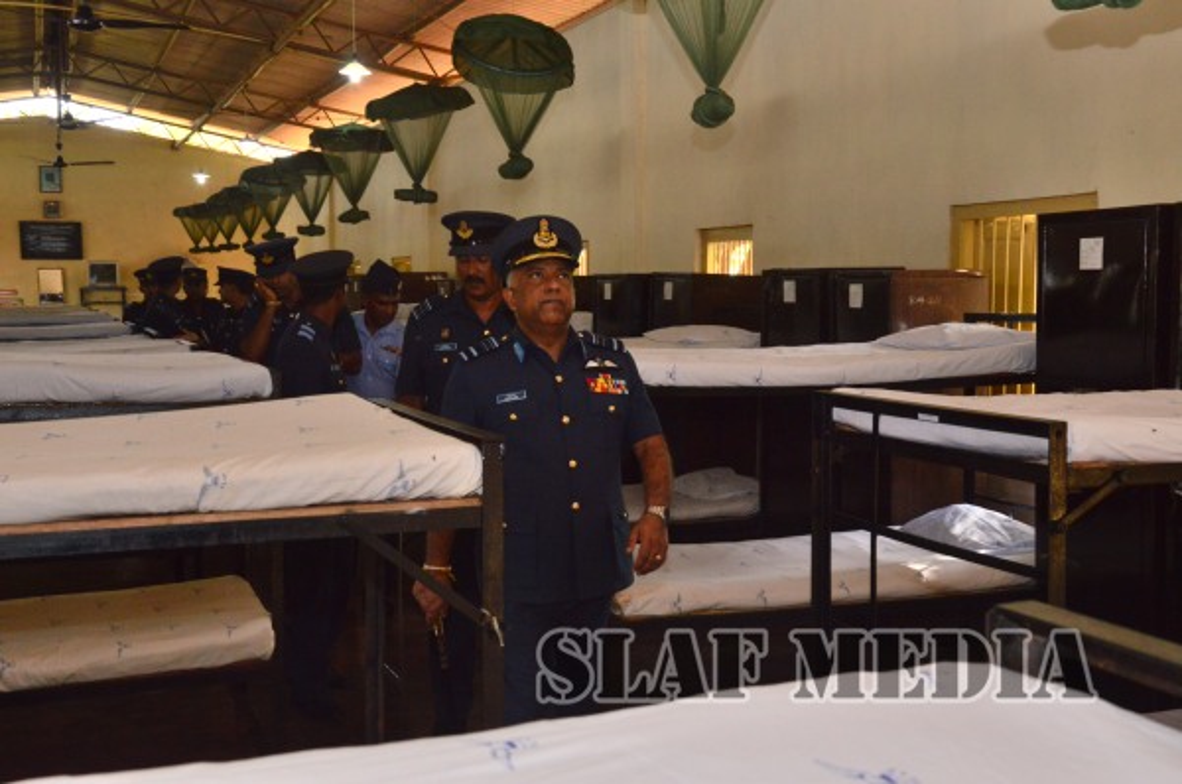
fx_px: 1573
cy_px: 392
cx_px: 591
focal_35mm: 48
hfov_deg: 41.2
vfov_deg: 28.0
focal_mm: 32
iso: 800
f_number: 7.1
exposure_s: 1/80
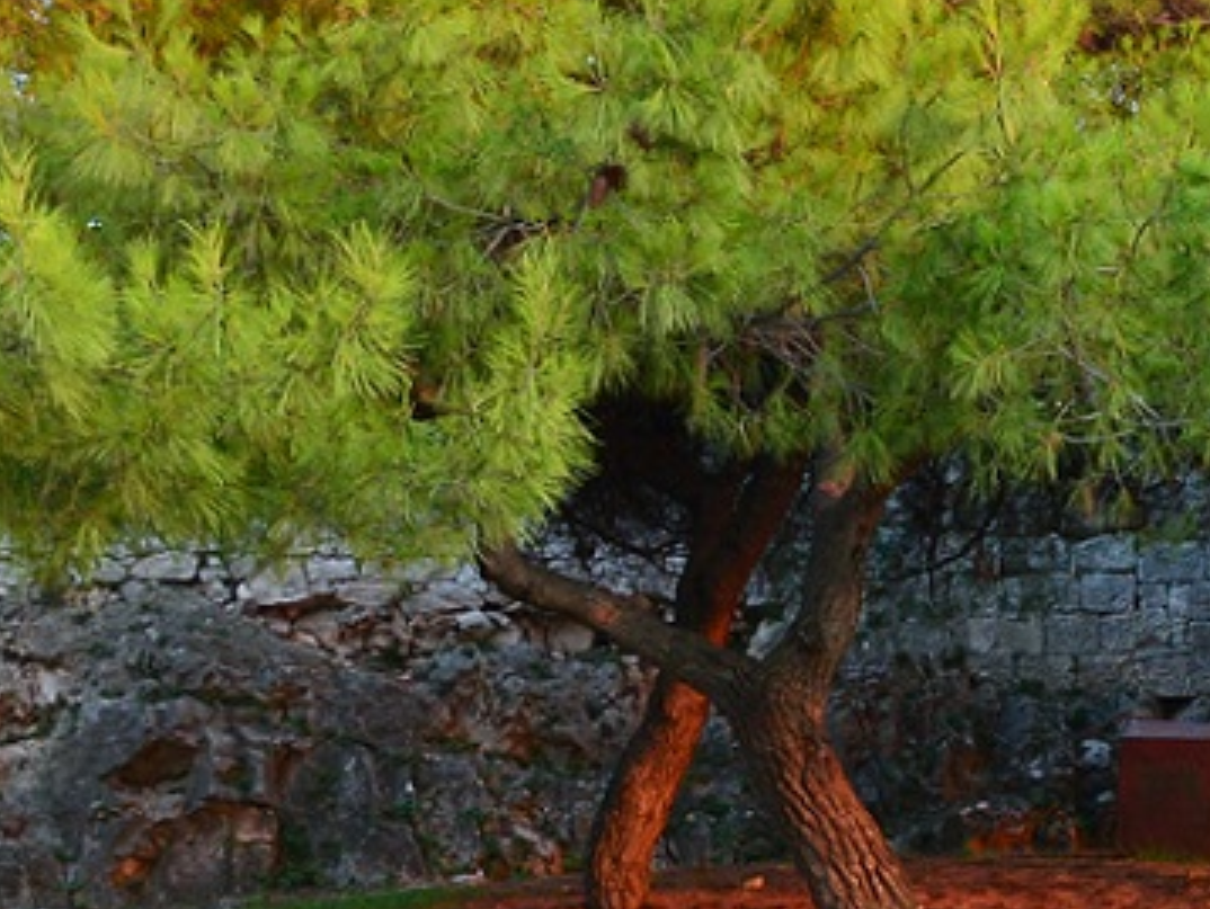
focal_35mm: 109
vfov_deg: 13.4
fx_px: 3818
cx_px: 1872
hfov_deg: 16.3
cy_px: 57
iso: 400
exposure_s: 1/25
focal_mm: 17
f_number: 9
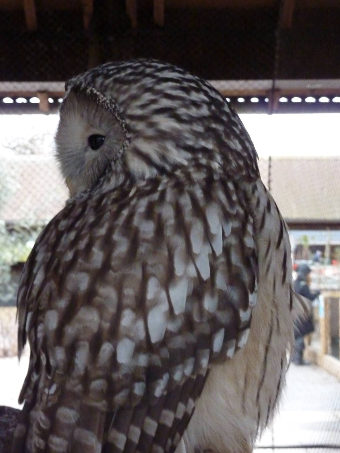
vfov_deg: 26.0
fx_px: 982
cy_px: 228
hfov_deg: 19.6
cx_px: 160
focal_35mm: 75
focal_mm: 11
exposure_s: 1/15
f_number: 4.1
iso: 800
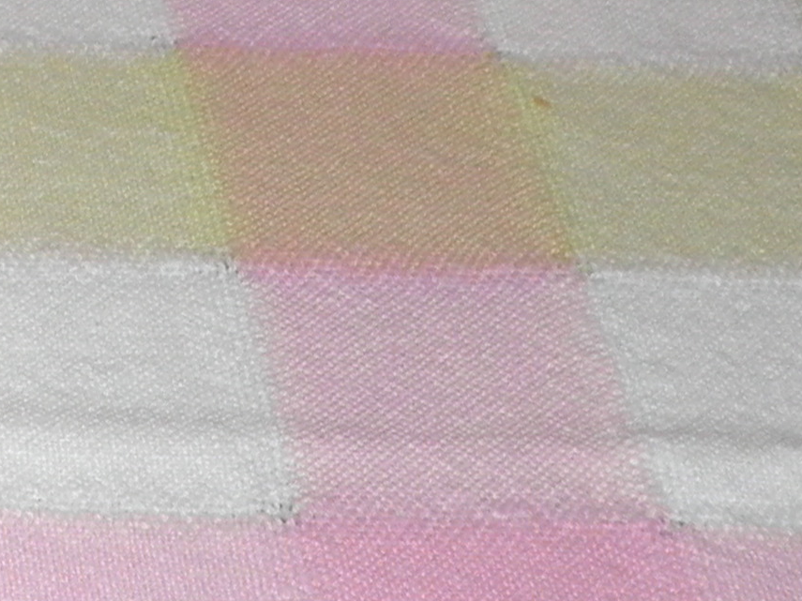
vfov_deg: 8.0
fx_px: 4193
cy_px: -374
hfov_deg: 10.5
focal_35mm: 181
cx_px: -462
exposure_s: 1/60
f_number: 4
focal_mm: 7
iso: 160
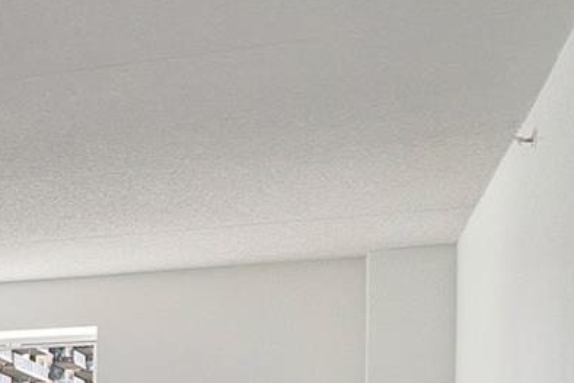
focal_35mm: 78
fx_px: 1244
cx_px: -602
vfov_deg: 16.4
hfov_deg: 17.6
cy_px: 521
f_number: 9
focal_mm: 10
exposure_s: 1/125
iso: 800
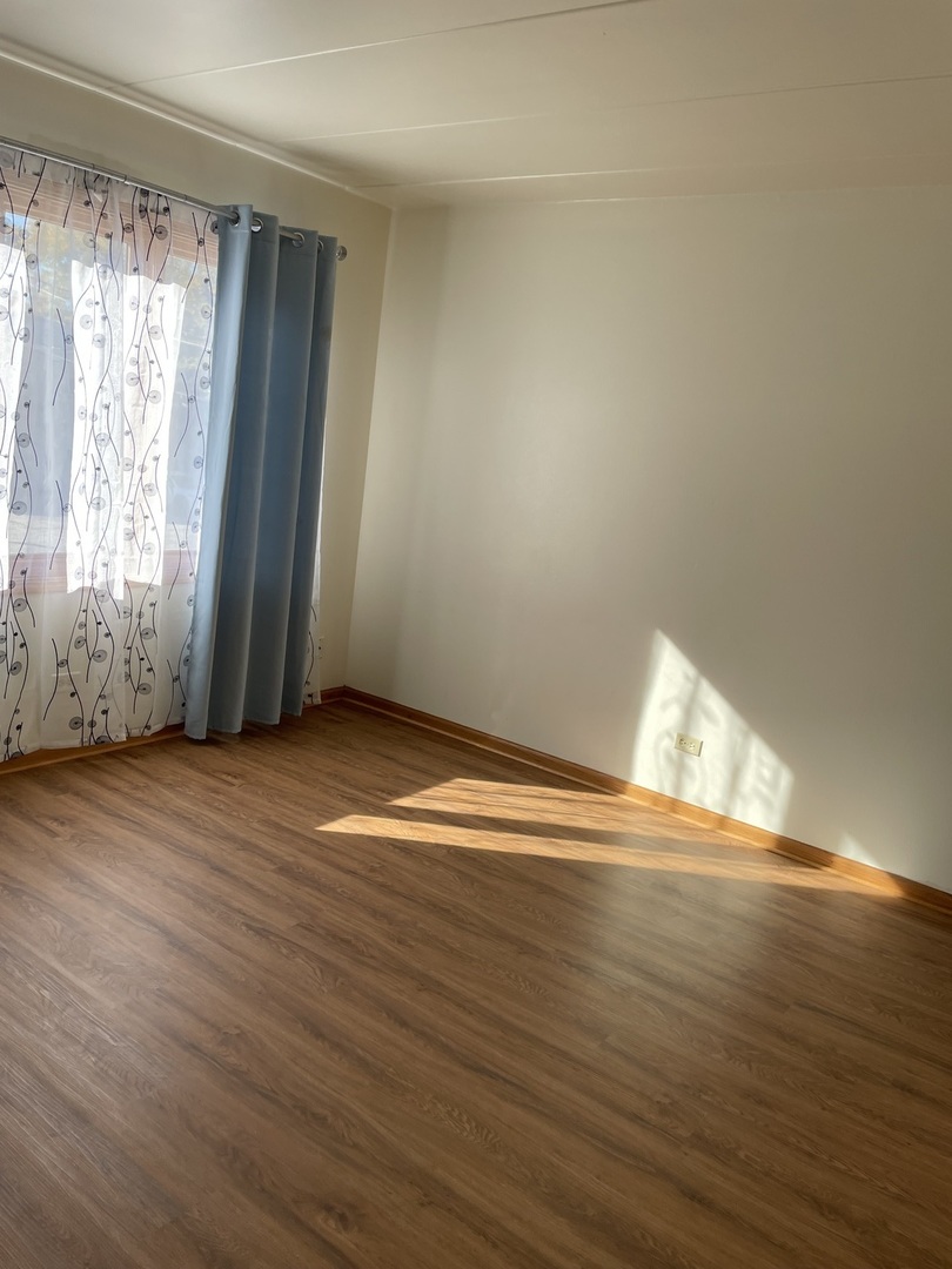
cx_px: 476
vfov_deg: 67.3
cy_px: 634
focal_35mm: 26
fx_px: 953
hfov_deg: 53.1
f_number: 1.6
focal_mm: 4.2
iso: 32
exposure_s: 1/244
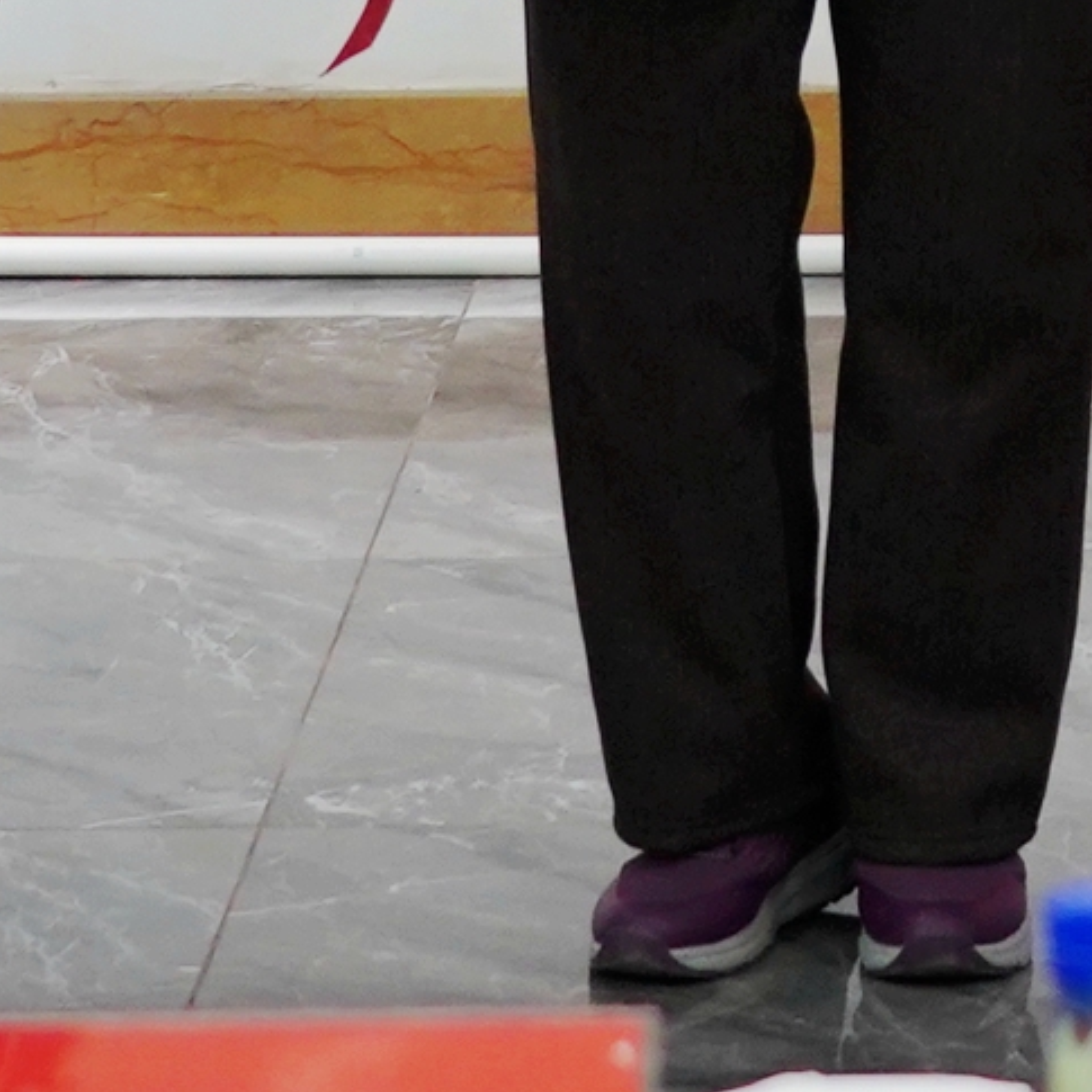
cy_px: -1727
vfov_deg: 6.3
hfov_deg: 6.6
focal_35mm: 262
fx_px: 9351
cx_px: 1340
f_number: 4
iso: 1250
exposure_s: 1/160
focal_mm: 38
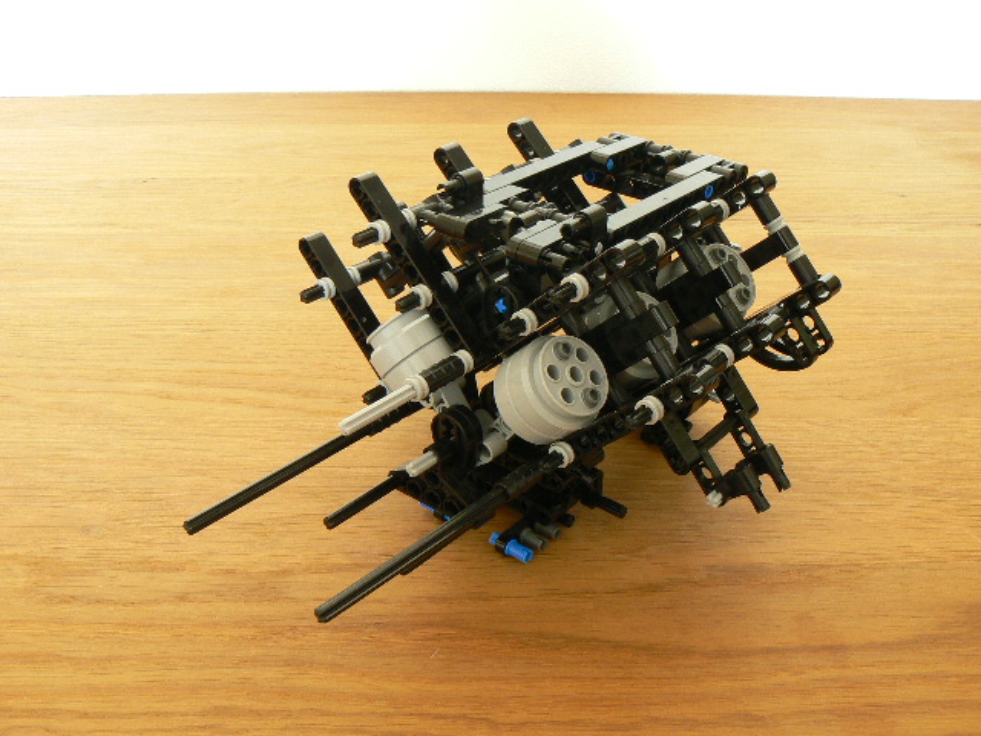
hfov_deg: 51.4
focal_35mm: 36
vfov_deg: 39.7
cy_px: 368
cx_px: 490
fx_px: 1020
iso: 100
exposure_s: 2
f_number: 5.6
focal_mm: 6
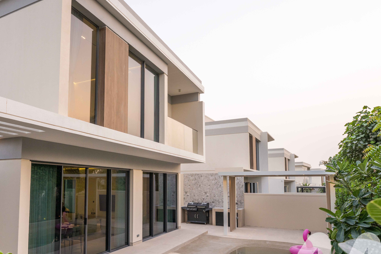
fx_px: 254
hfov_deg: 70.4
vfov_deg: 53.0
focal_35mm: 24
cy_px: 142
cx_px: 112
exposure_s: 1/100
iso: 200
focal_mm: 14
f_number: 8
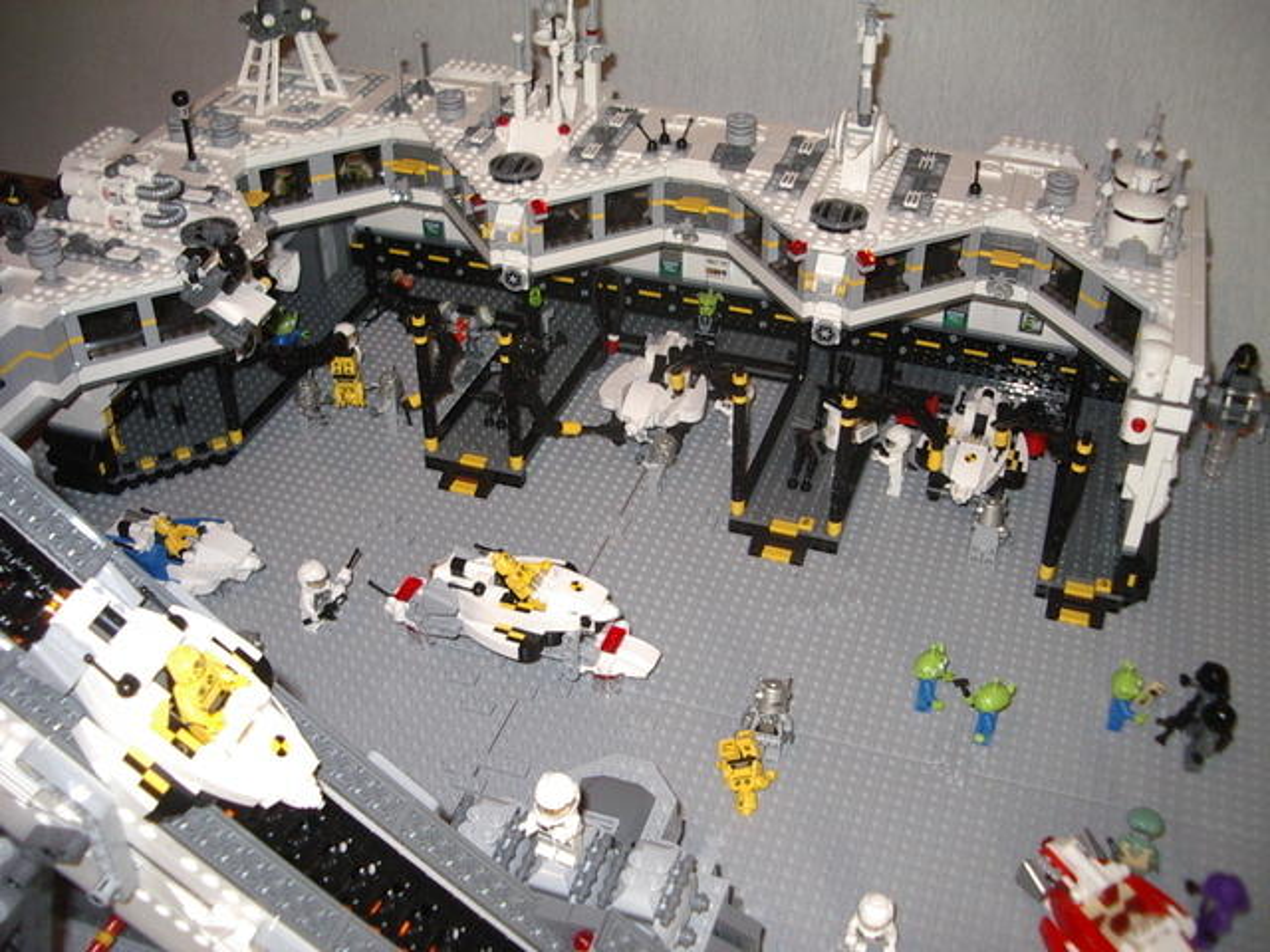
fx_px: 1394
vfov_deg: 37.7
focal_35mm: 38
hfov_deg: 49.0
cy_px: 476
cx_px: 635
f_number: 2.6
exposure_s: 1/60
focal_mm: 5.8
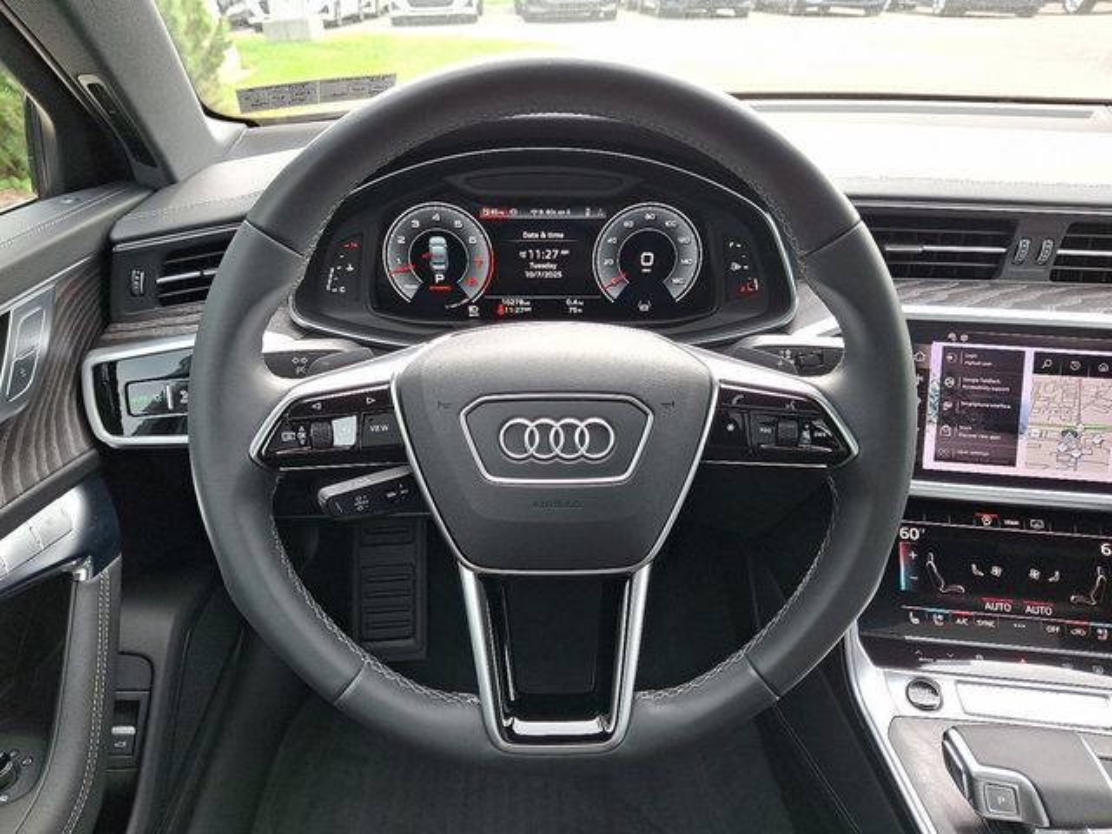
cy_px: 417
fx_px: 803
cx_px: 556
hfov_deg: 69.4
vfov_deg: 54.9
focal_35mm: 25
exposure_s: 1/100
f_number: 1.8
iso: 31
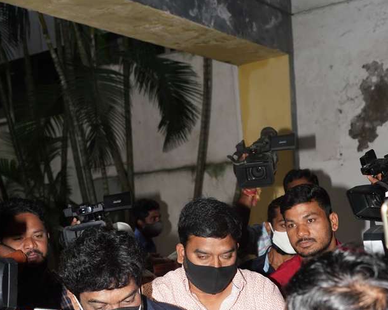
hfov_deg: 34.7
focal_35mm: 54
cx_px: 189
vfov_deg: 27.7
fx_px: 620
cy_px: 237
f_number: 5
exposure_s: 1/250
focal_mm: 36
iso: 320
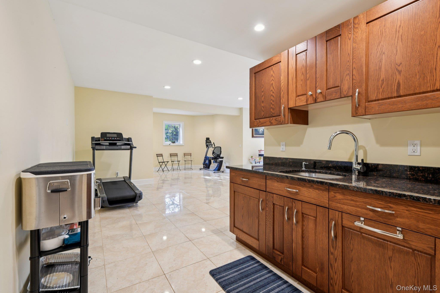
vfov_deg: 70.4
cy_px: 146
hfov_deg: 93.3
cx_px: 220
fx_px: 208
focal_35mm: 17
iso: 200
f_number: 8
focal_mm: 17
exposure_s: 1/2.5
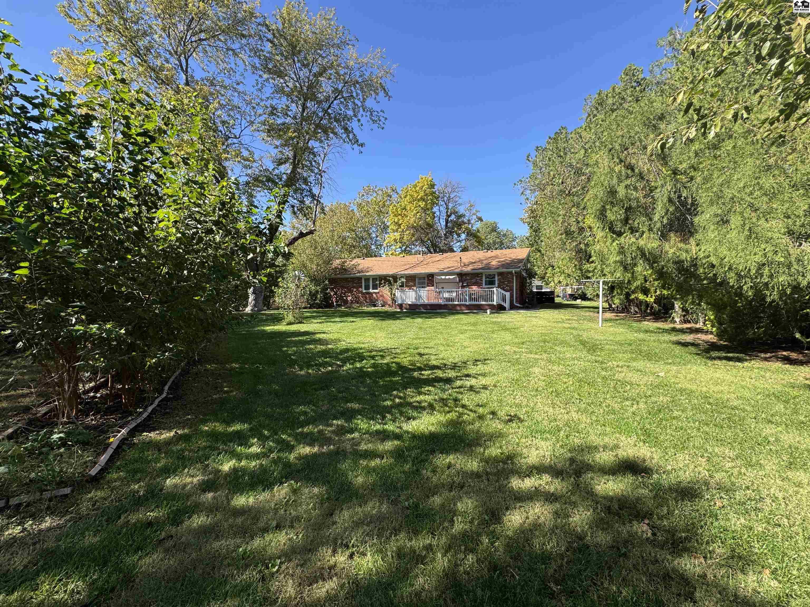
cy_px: 304
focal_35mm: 14
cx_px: 405
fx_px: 328
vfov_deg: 85.7
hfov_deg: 102.1
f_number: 2.2
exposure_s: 1/700
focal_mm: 2.22
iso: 40
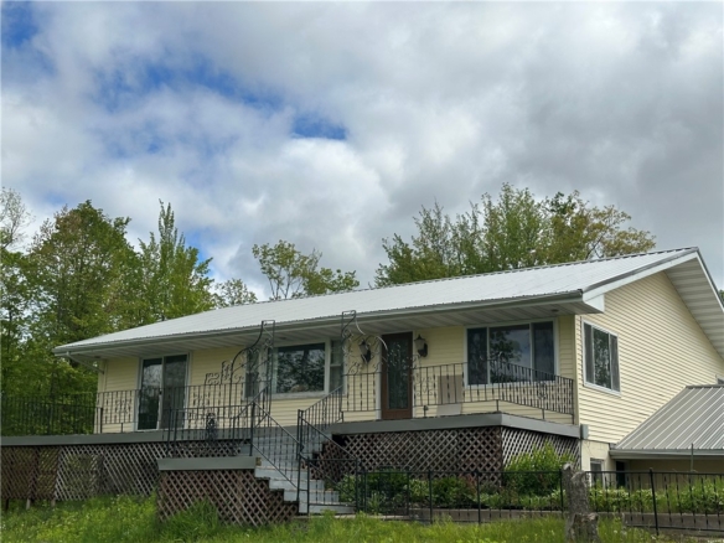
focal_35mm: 48
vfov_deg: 30.3
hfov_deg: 39.7
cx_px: 362
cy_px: 272
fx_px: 1004
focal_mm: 6.86
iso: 64
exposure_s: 1/7092
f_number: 1.78
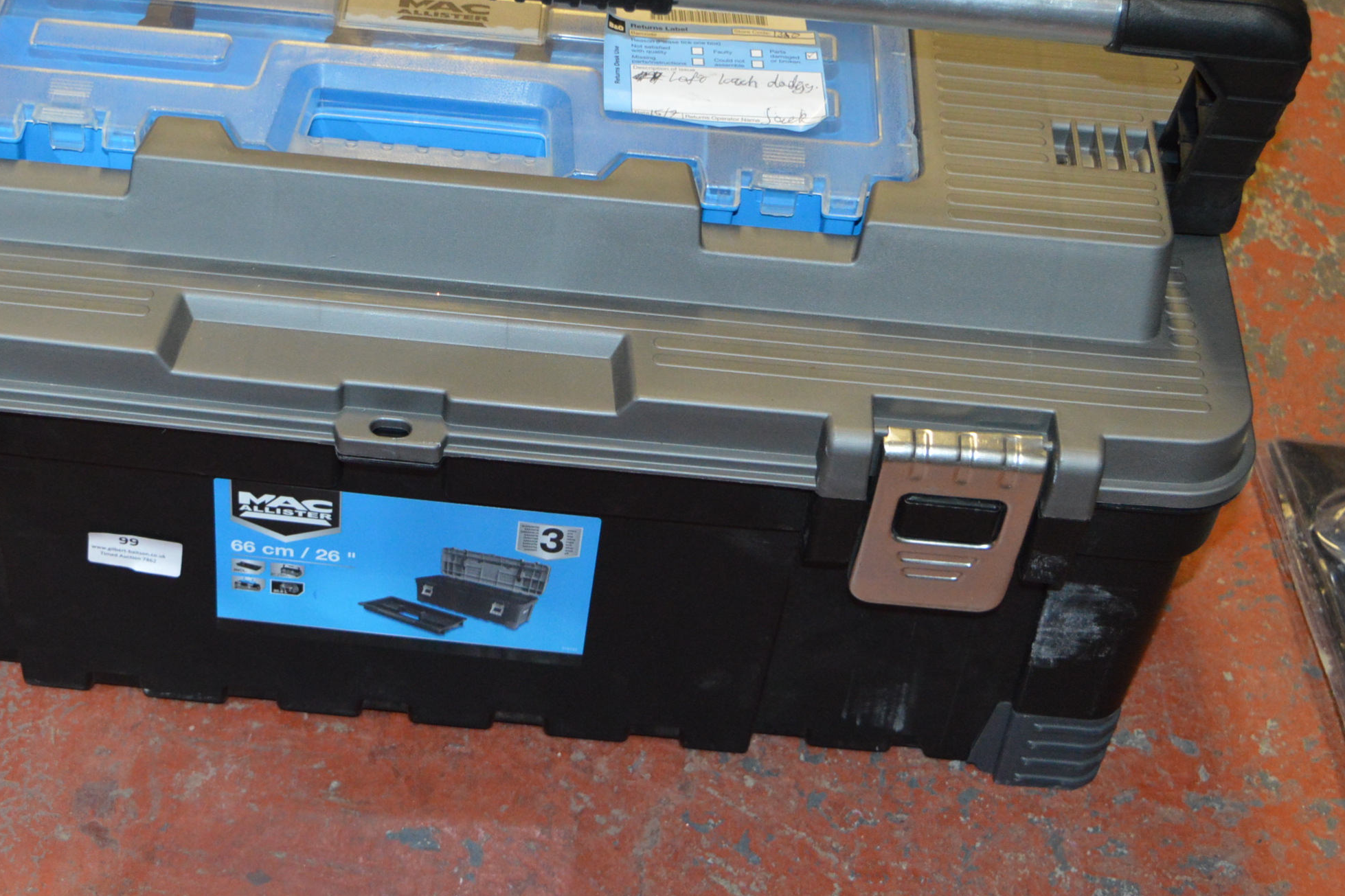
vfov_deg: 20.3
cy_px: 321
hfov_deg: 30.0
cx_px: 498
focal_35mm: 67
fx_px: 2494
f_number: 4.2
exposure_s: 1/60
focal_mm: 29
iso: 1800
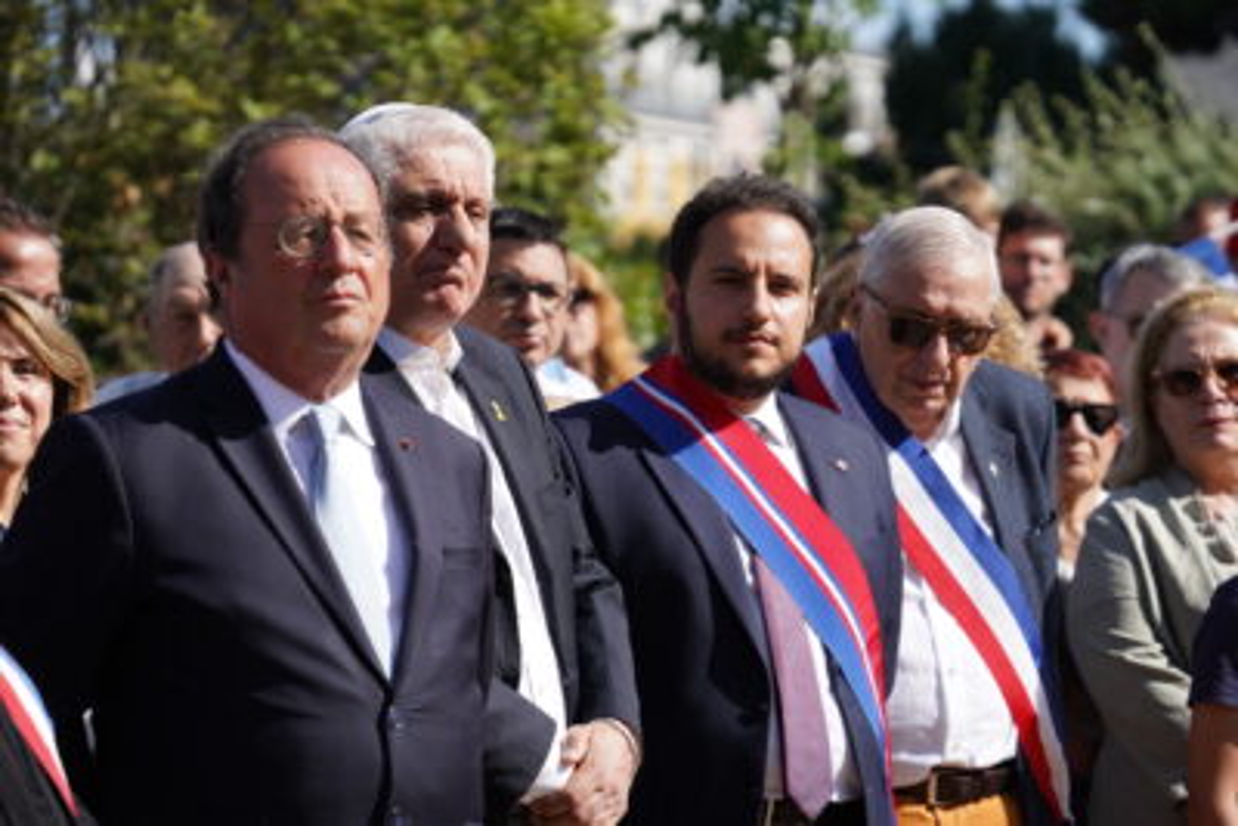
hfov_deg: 11.5
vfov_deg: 7.7
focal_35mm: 179
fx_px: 6157
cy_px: 413
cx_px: 619
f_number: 6.3
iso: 2000
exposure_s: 1/6400
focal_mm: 179
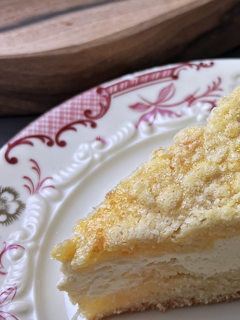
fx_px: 591
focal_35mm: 64
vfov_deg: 30.2
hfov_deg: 22.4
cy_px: 146
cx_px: 214
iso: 32
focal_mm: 5.7
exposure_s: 1/140
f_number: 1.5
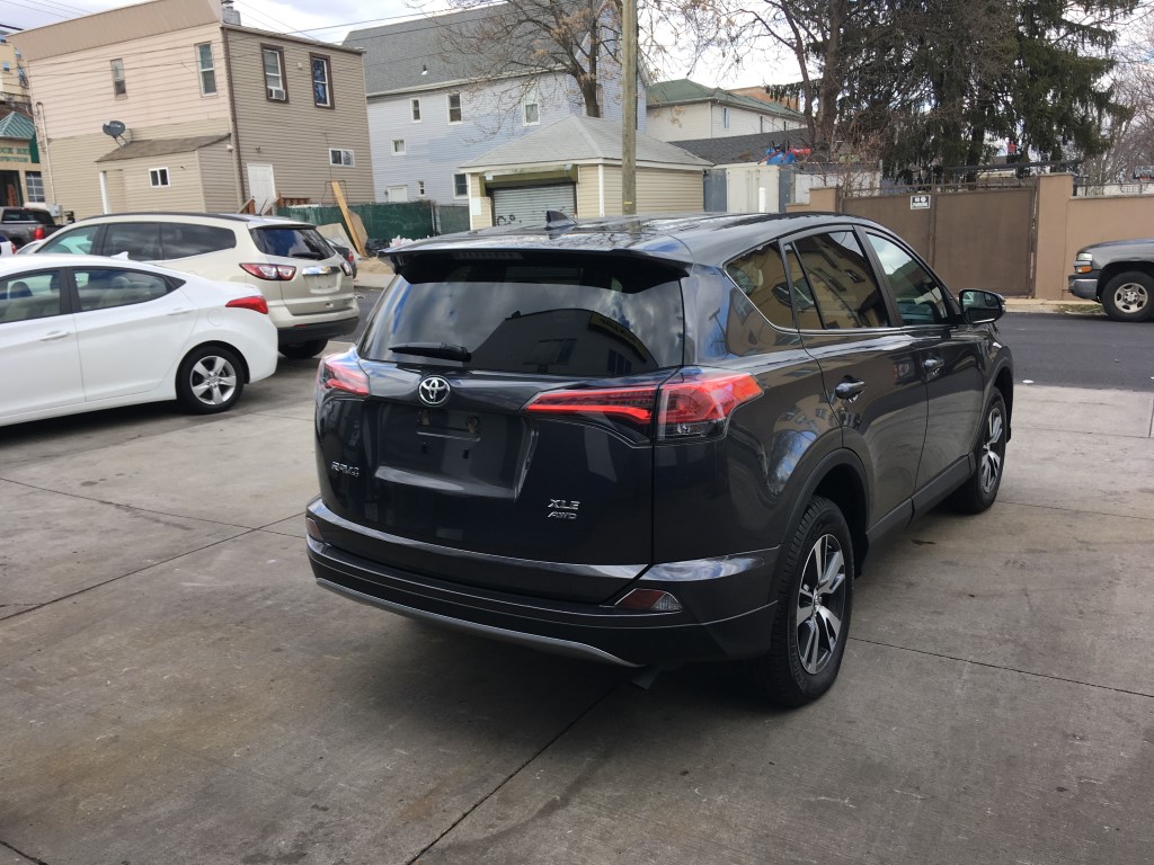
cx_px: 577
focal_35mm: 29
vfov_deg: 48.2
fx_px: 967
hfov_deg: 61.7
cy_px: 432
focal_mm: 4.15
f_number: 2.2
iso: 25
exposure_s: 1/313
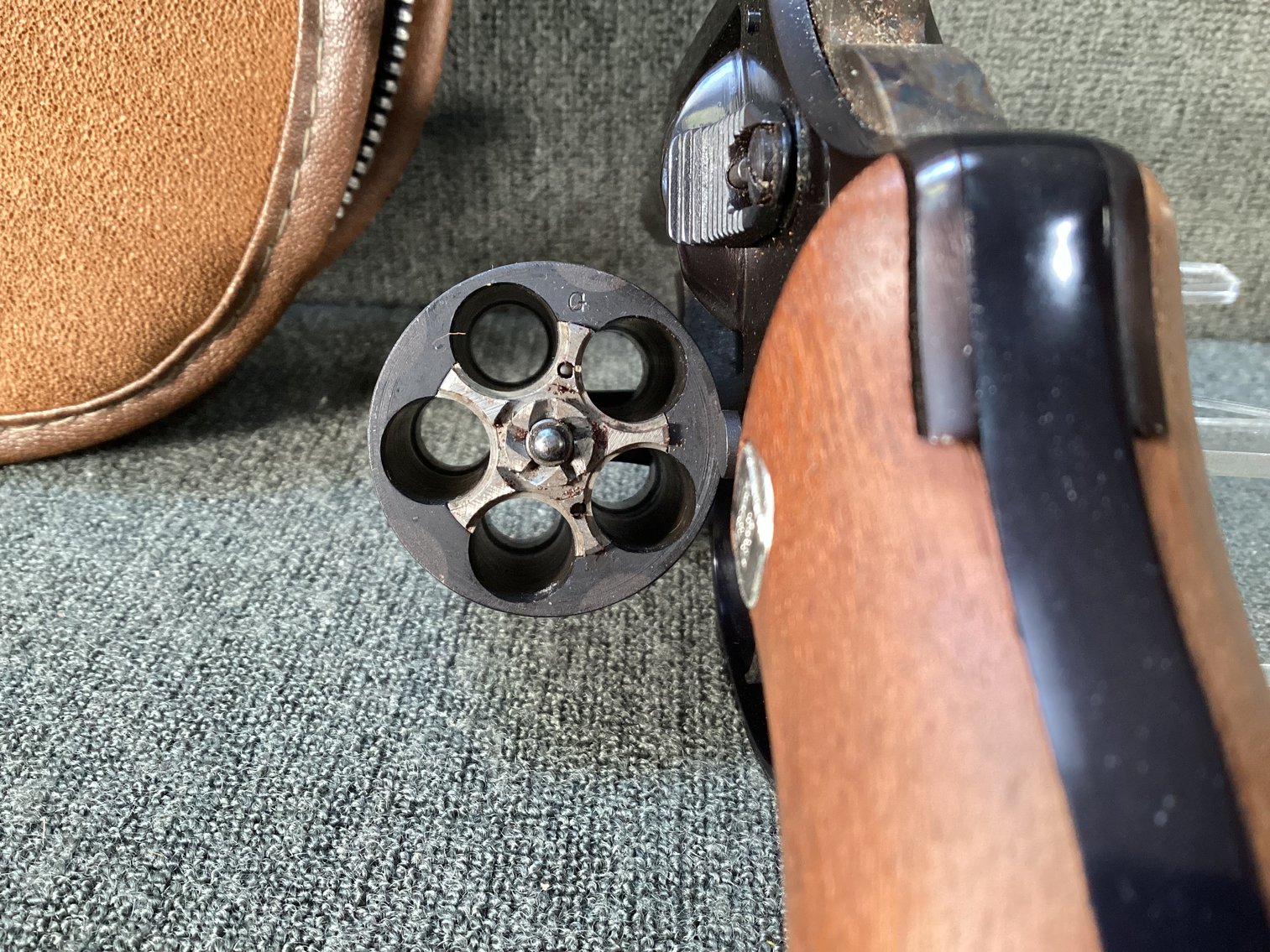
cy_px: 476
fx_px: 1137
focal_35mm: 31
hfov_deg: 58.3
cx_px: 635
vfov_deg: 45.4
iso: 250
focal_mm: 3.3
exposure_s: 1/60
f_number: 2.4
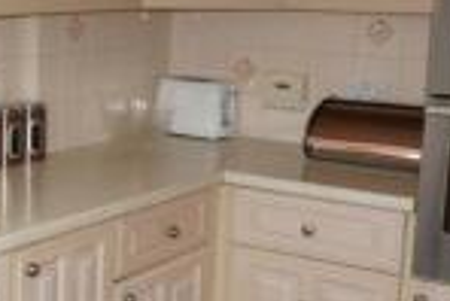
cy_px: 178
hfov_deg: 25.0
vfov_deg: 17.7
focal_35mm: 77
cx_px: 0
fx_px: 963
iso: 125
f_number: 4
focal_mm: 16
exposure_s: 1/60
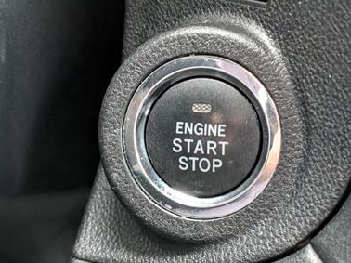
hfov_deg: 23.5
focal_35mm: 83
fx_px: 841
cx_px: 203
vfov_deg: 17.8
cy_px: 145
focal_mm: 6.9
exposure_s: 1/94.3
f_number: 1.68
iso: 993
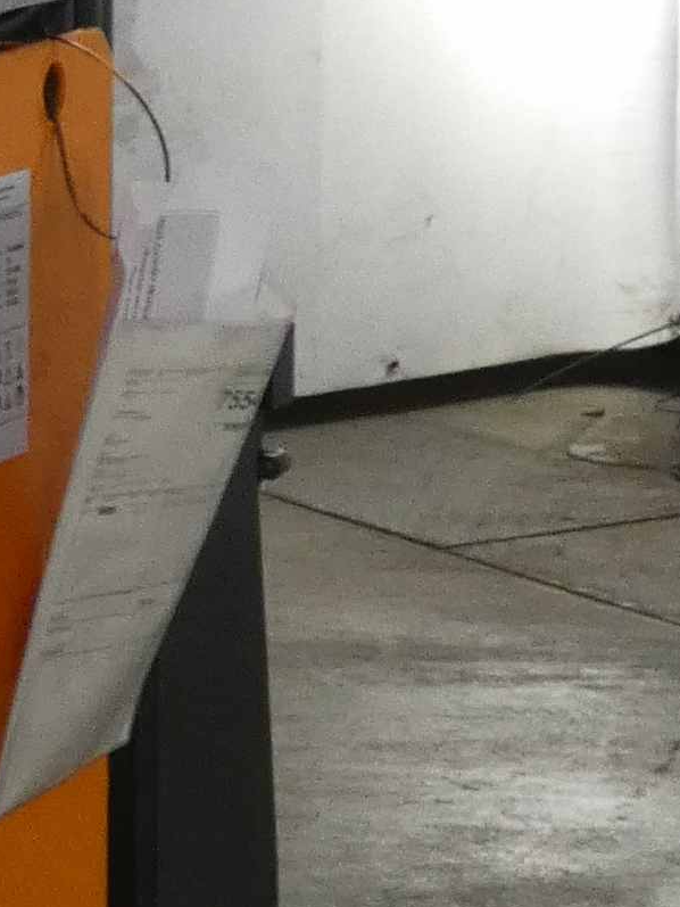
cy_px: 67
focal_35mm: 215
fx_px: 5630
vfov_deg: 9.2
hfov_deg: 6.7
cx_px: -745
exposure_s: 1/80
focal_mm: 6.2
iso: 250
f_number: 3.4
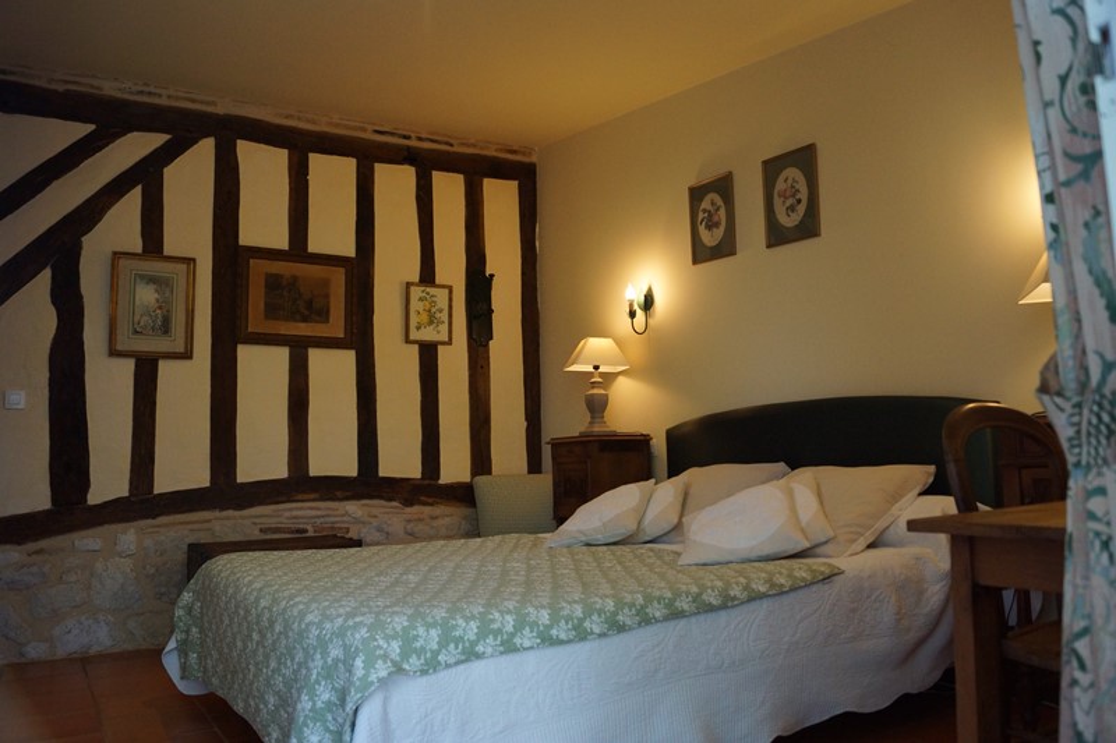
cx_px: 558
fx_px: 837
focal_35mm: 27
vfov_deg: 47.9
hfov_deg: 67.4
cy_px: 372
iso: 1000
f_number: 4
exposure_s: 1/160
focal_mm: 18
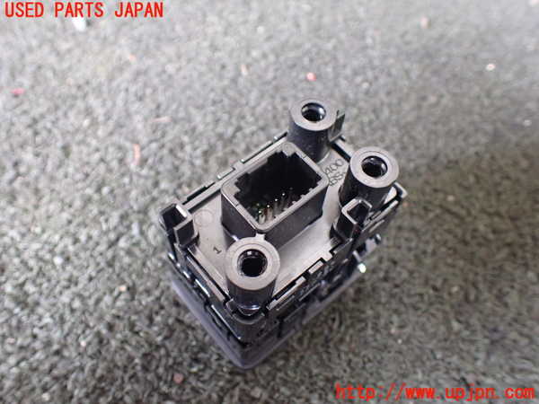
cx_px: 270
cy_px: 202
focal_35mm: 30
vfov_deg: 46.8
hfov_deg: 60.0
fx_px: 467
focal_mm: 5.4
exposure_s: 1/40
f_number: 2.3
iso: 800
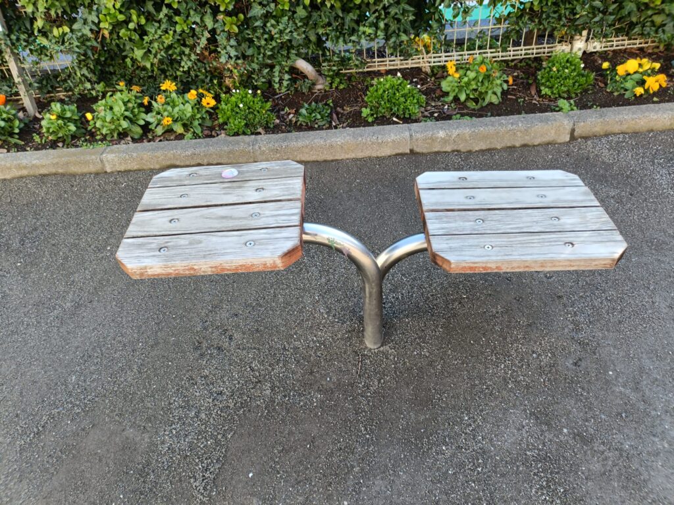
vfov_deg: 54.9
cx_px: 337
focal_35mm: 25
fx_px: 487
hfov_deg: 69.4
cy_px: 252
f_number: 1.7
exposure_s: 1/100
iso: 100
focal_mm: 4.7
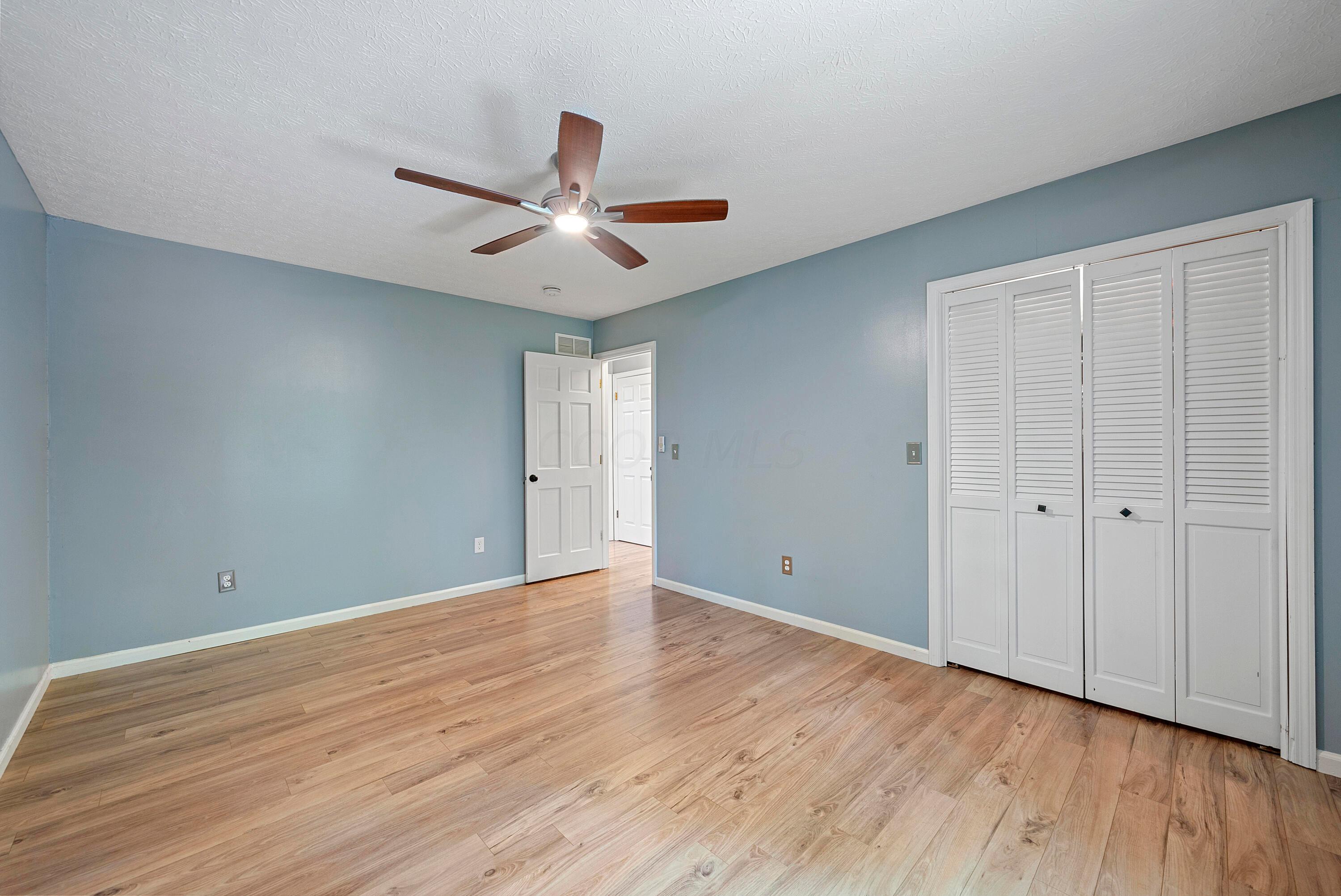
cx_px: 670
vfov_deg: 85.5
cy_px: 448
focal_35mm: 13
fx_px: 484
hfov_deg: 108.3
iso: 800
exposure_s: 1.3
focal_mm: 13
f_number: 9
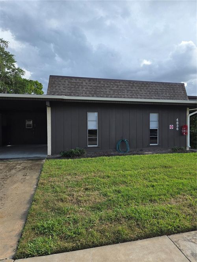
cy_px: 131
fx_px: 175
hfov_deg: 58.9
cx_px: 98
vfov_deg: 73.9
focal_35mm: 23
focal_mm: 5.4
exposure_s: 1/2921
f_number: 1.8
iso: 64
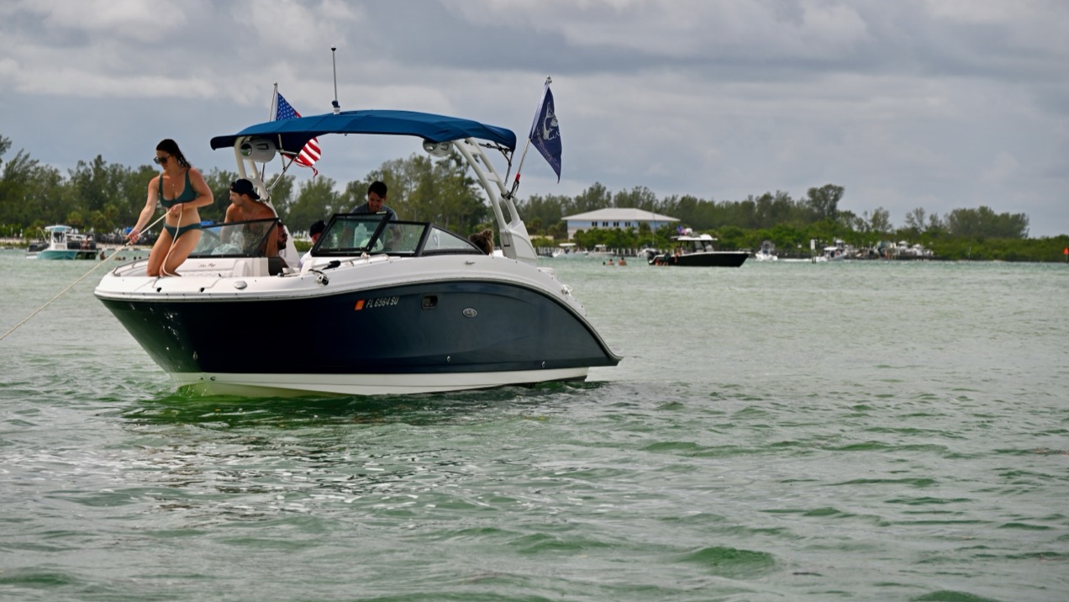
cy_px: 254
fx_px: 3884
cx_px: 533
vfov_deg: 8.9
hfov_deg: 15.7
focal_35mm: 137
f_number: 6.3
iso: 100
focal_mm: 130
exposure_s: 1/320
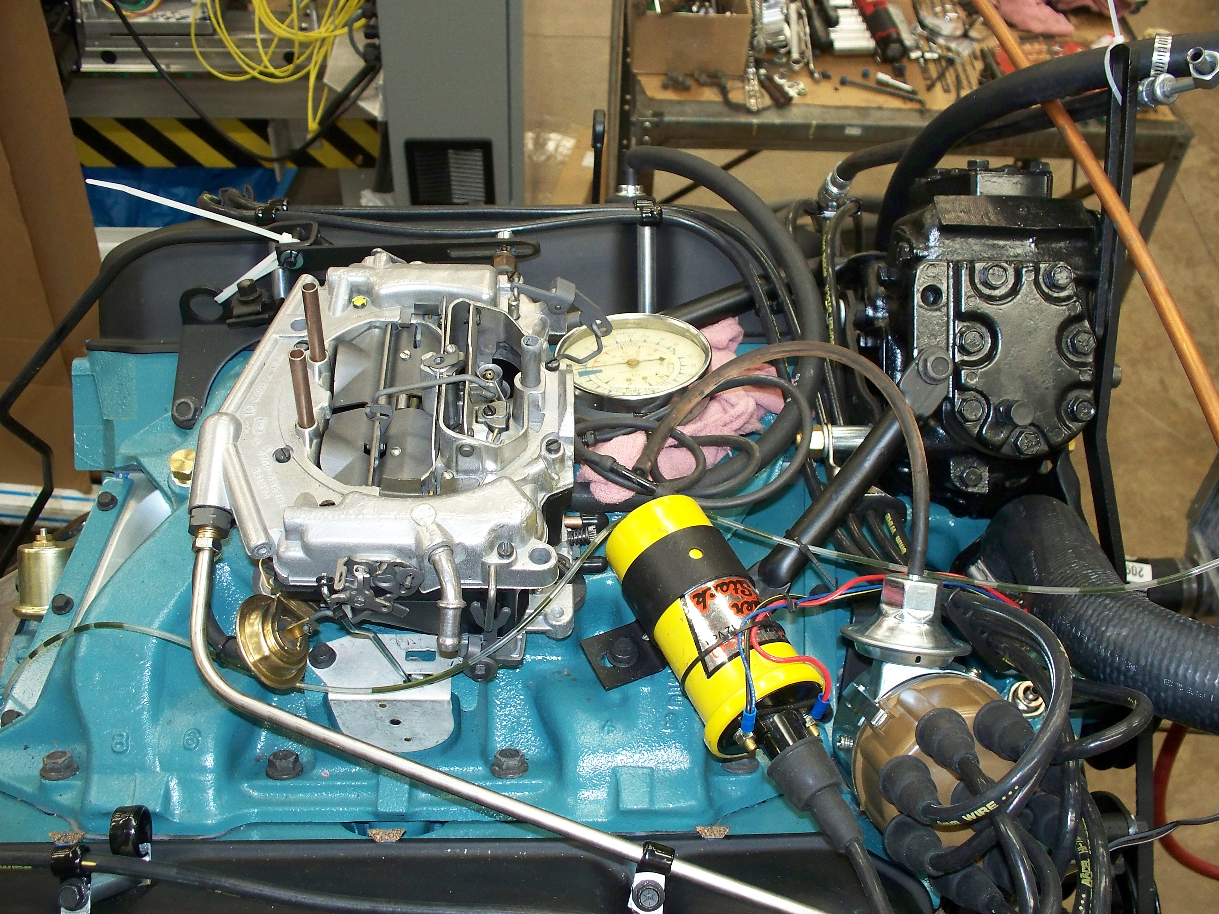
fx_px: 1268
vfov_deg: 39.7
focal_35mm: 36
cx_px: 610
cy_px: 457
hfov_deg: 51.4
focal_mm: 7.54
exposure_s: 1/30
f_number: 2.8
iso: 200
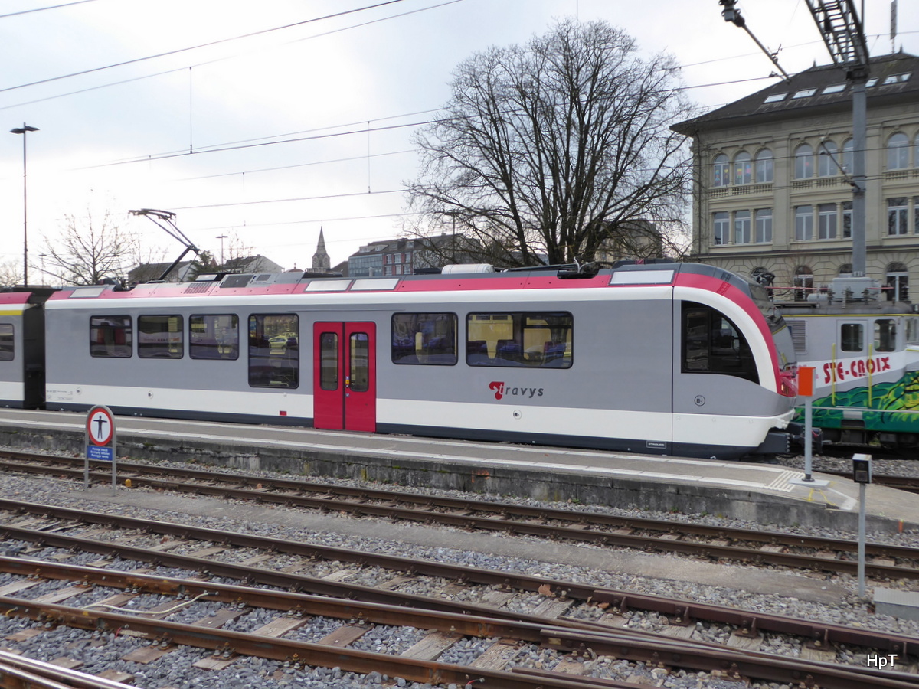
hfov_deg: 54.0
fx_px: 903
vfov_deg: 41.8
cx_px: 460
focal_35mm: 34
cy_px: 344
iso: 125
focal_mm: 5.8
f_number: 3.6
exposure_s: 1/200
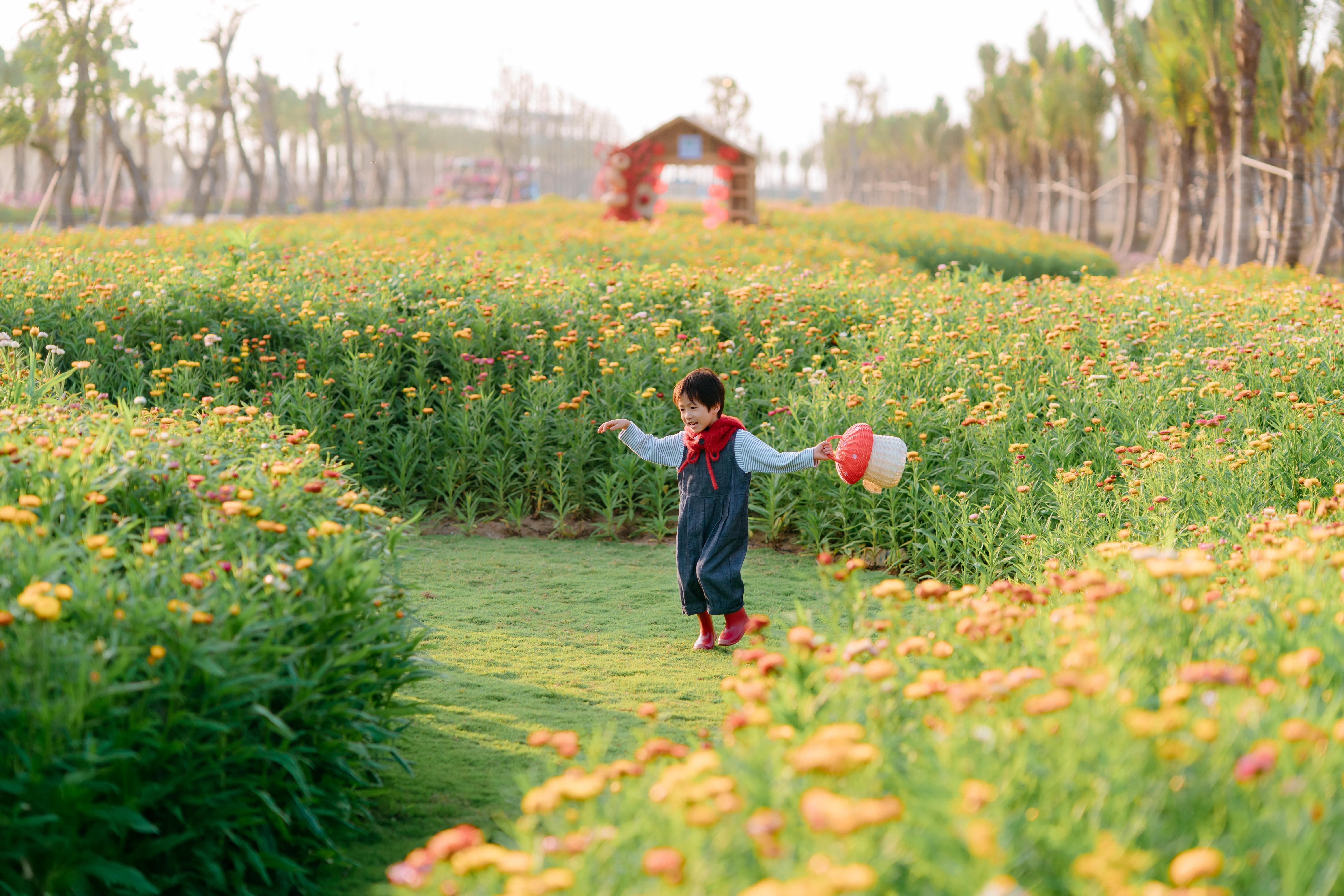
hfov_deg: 23.9
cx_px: 672
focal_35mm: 85
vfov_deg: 16.1
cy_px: 448
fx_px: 3173
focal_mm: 85
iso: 320
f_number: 2.2
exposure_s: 1/1000
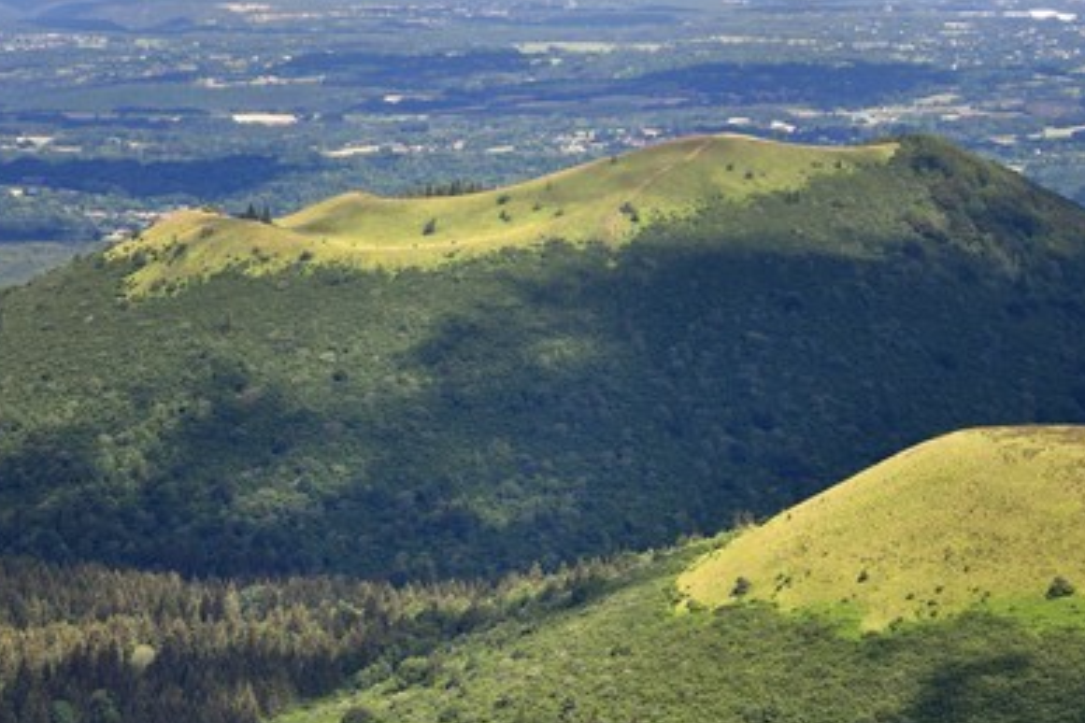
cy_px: 364
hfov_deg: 12.6
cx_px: 547
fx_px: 4912
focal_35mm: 163
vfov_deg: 8.4
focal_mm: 150
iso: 200
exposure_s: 1/400
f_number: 8
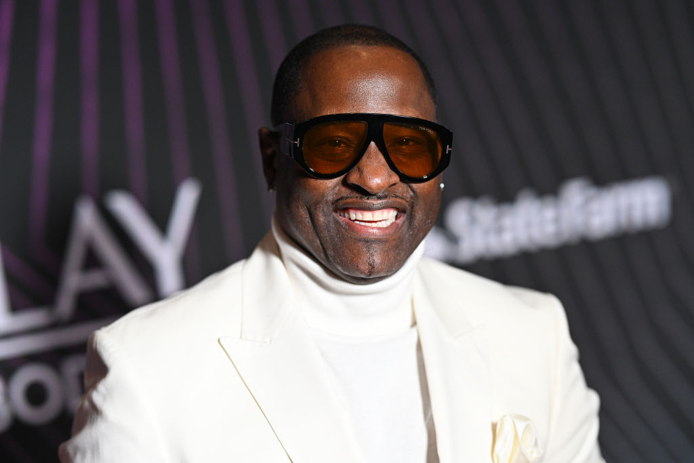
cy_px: 232
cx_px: 347
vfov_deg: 16.1
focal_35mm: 85
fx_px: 1639
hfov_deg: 23.9
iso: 1600
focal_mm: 85
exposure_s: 1/1600
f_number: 2
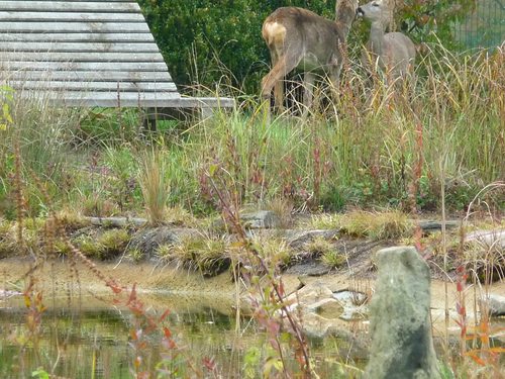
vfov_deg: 3.2
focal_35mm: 472
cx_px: 252
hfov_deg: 4.2
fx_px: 6886
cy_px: 190
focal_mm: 47
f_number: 4.9
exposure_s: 1/125
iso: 400
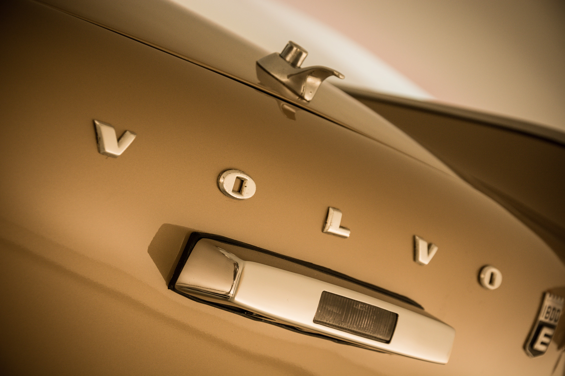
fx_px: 1648
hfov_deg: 19.5
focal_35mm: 105
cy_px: 188
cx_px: 282
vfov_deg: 13.0
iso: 500
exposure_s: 1/50
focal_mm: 70
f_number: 6.3
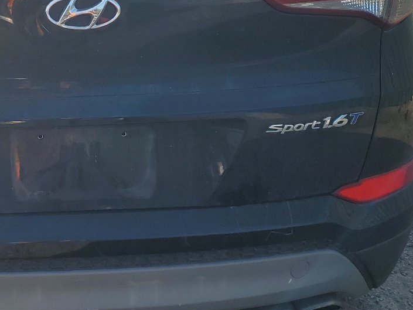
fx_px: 704
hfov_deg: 31.3
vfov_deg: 24.3
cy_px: 50
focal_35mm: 59
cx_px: 47
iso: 50
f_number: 1.5
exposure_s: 1/1429
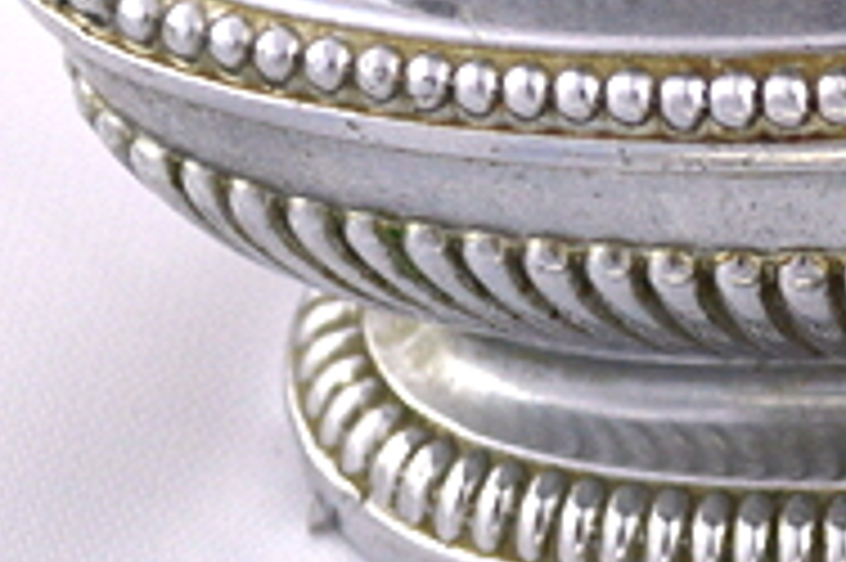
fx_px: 5635
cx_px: 1557
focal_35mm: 240
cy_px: 519
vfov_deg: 5.7
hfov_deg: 8.3
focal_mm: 30
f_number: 5.6
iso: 400
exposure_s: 1/60
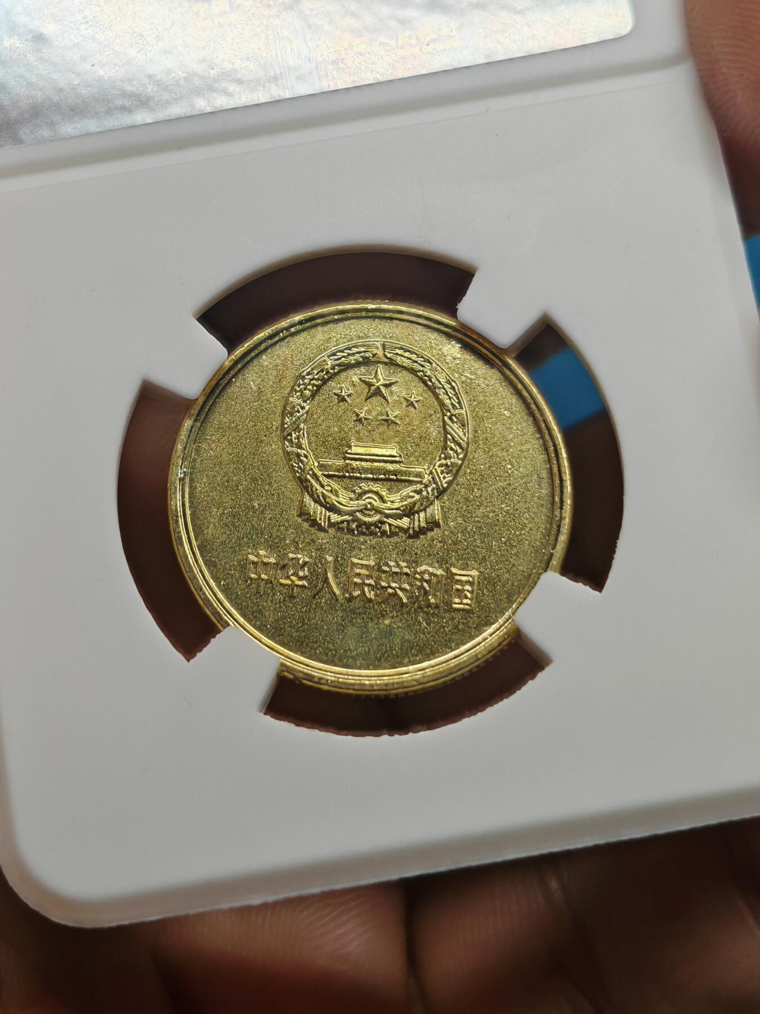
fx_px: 2781
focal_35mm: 95
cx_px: 380
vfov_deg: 20.7
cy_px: 507
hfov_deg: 15.6
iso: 50
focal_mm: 7.62
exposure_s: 1/600
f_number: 1.6
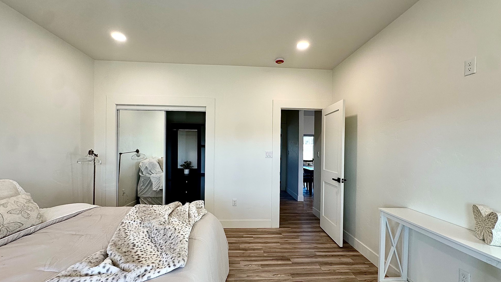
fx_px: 213
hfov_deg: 99.4
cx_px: 248
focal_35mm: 16
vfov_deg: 67.0
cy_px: 152
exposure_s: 1/99
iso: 64
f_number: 2.2
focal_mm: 2.22
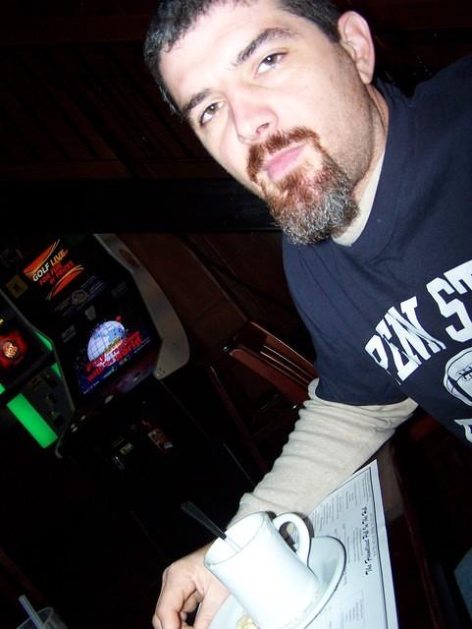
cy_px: 314
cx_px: 236
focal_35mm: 38
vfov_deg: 48.9
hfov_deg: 37.8
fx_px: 690
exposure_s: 1/60
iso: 160
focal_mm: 6.3
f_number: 2.8
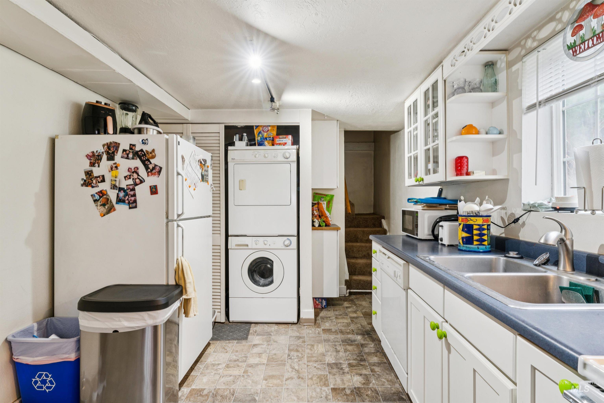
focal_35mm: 18
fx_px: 299
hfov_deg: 90.6
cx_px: 302
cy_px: 202
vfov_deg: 68.0
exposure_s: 1/2
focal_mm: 17.8
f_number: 13
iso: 400
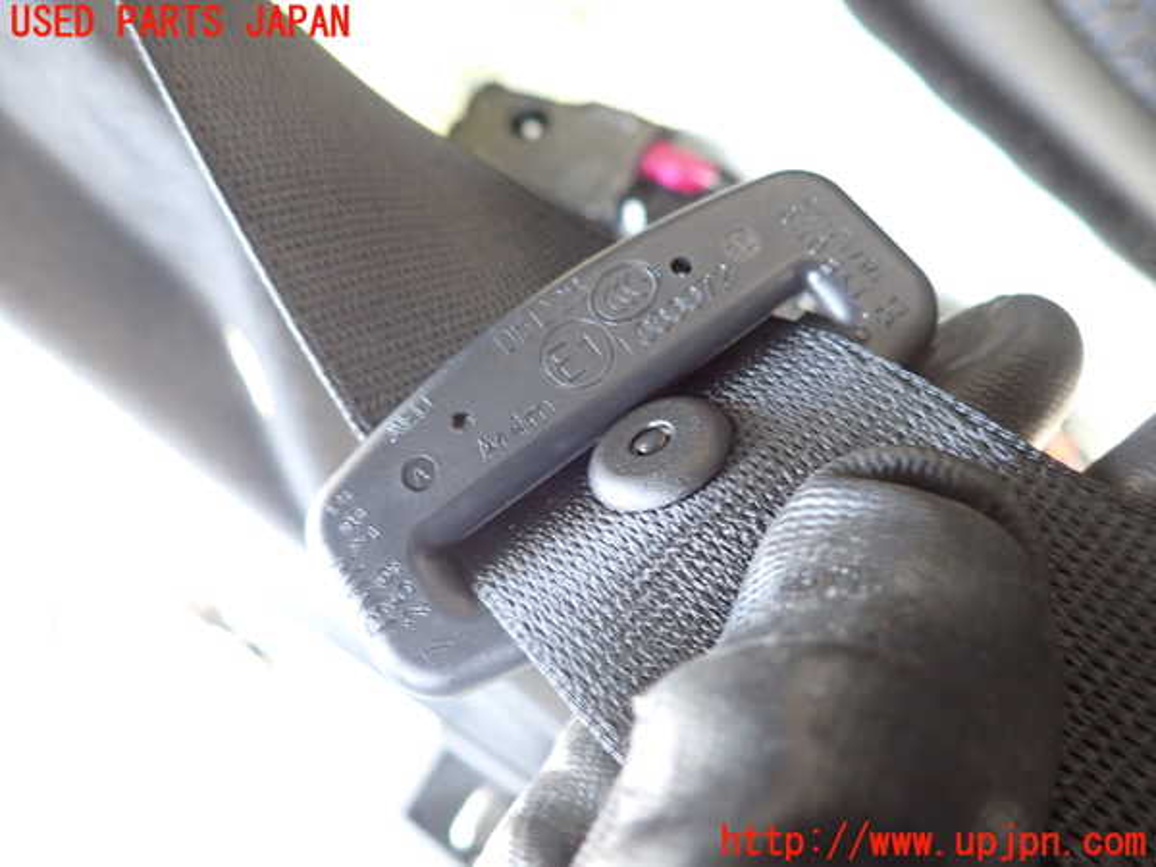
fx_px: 835
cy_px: 434
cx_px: 578
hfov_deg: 69.4
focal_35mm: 25
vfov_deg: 54.9
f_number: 2
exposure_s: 1/30
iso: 250
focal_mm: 4.5
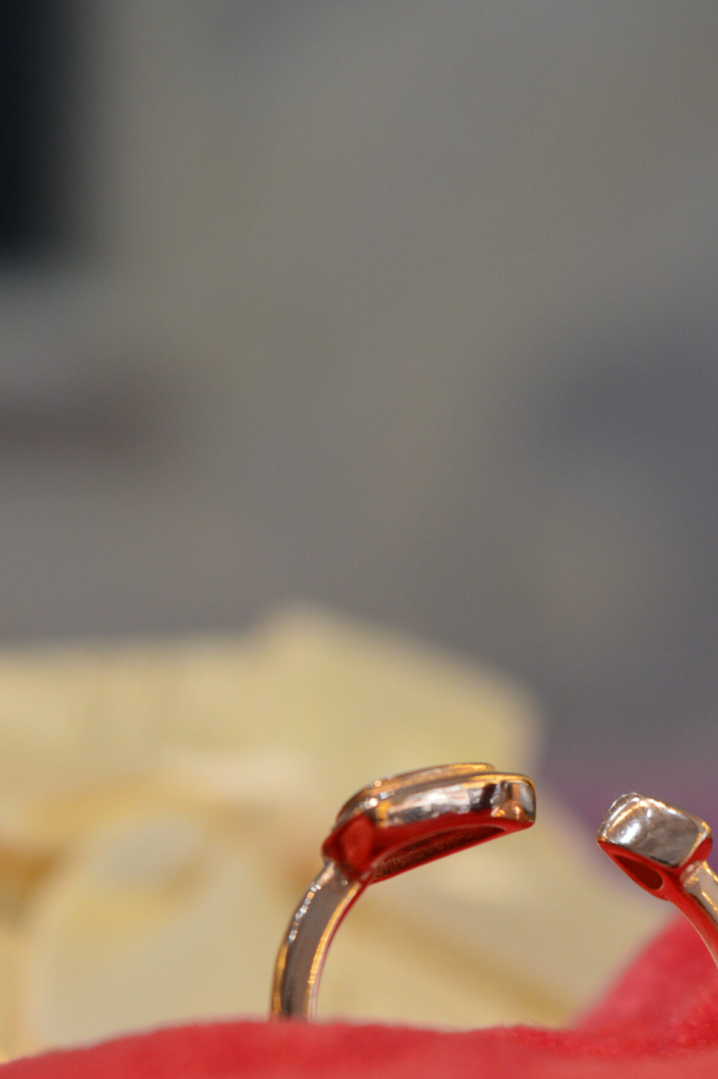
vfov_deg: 17.2
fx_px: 3558
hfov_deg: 11.5
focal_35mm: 119
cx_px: 506
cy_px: 758
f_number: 8
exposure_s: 1/60
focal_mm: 55
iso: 640
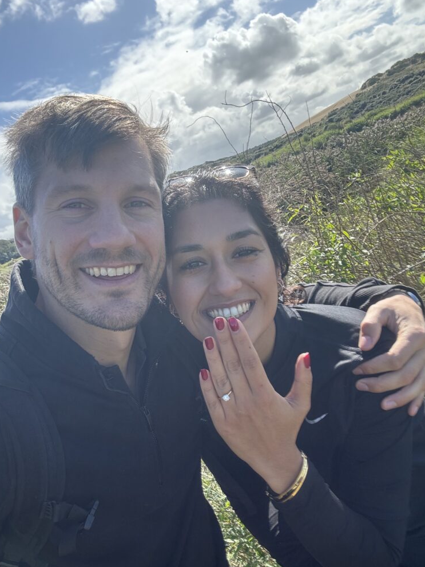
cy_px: 287
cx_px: 212
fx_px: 508
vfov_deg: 58.4
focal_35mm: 31
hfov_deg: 45.4
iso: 25
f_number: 1.9
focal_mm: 2.69
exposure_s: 1/487
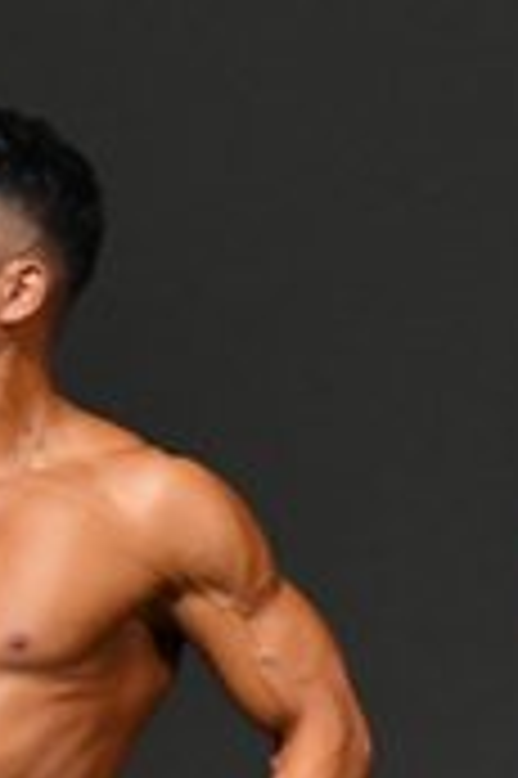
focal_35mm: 1546
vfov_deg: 1.3
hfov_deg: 0.9
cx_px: 457
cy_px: 1012
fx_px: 33432
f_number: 5.6
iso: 4000
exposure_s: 1/400
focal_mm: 230
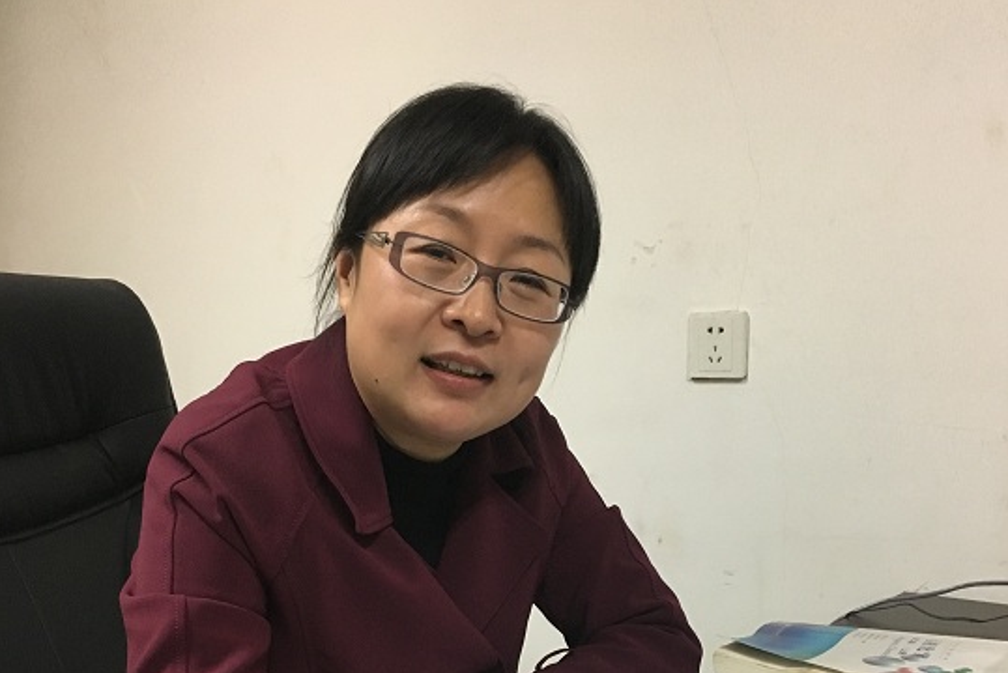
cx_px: 507
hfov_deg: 47.4
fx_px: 1149
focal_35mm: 41
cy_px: 648
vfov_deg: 30.7
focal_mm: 4.15
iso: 200
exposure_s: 1/25
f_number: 2.2
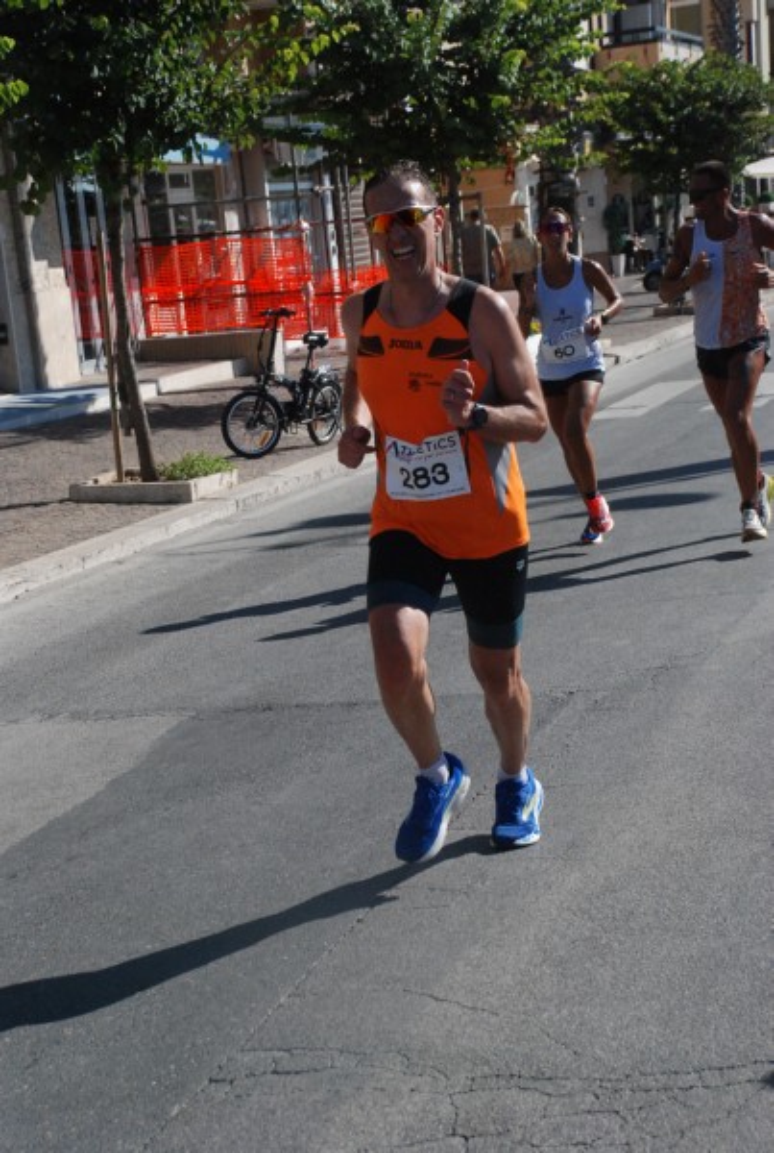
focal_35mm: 78
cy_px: 576
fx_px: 2502
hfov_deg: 17.6
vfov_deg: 25.9
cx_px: 387
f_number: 8
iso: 1000
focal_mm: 52
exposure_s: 1/2000
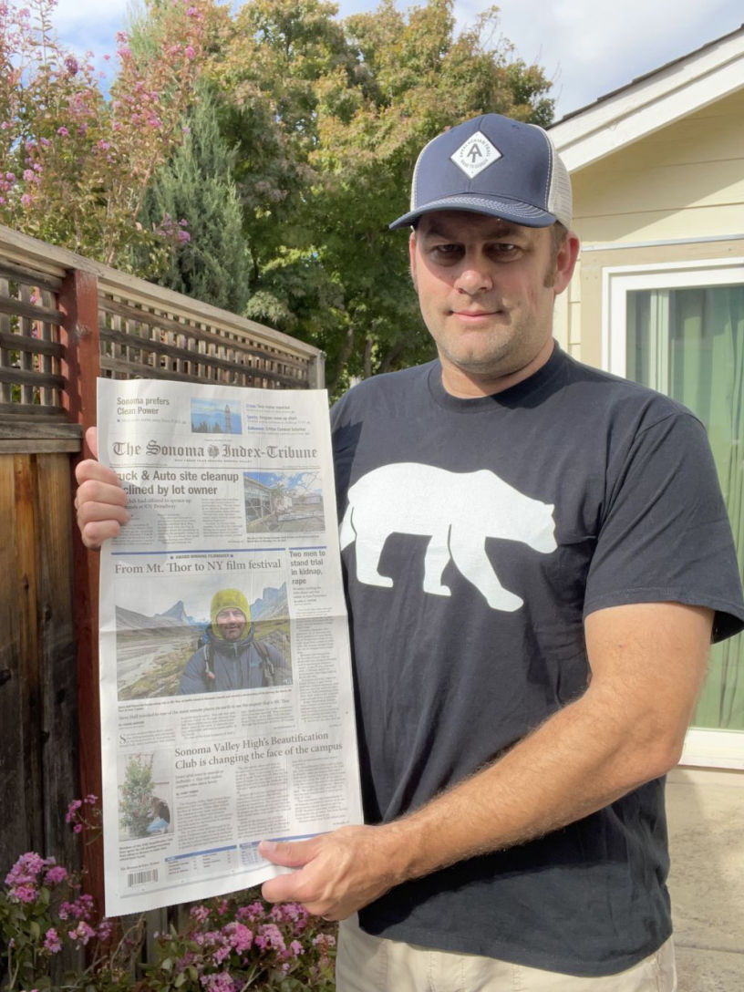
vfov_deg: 60.0
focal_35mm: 30
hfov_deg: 46.8
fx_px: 860
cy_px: 496
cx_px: 372
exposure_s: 1/407
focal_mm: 2.71
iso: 25
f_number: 2.2
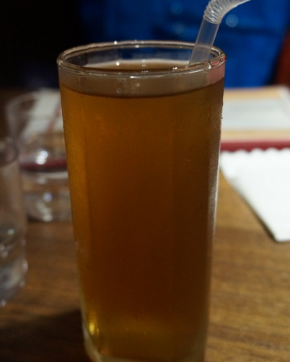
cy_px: 180
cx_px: 153
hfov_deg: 34.9
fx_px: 461
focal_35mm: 43
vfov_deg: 42.9
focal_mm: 24
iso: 3200
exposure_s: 1/60
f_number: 4.5
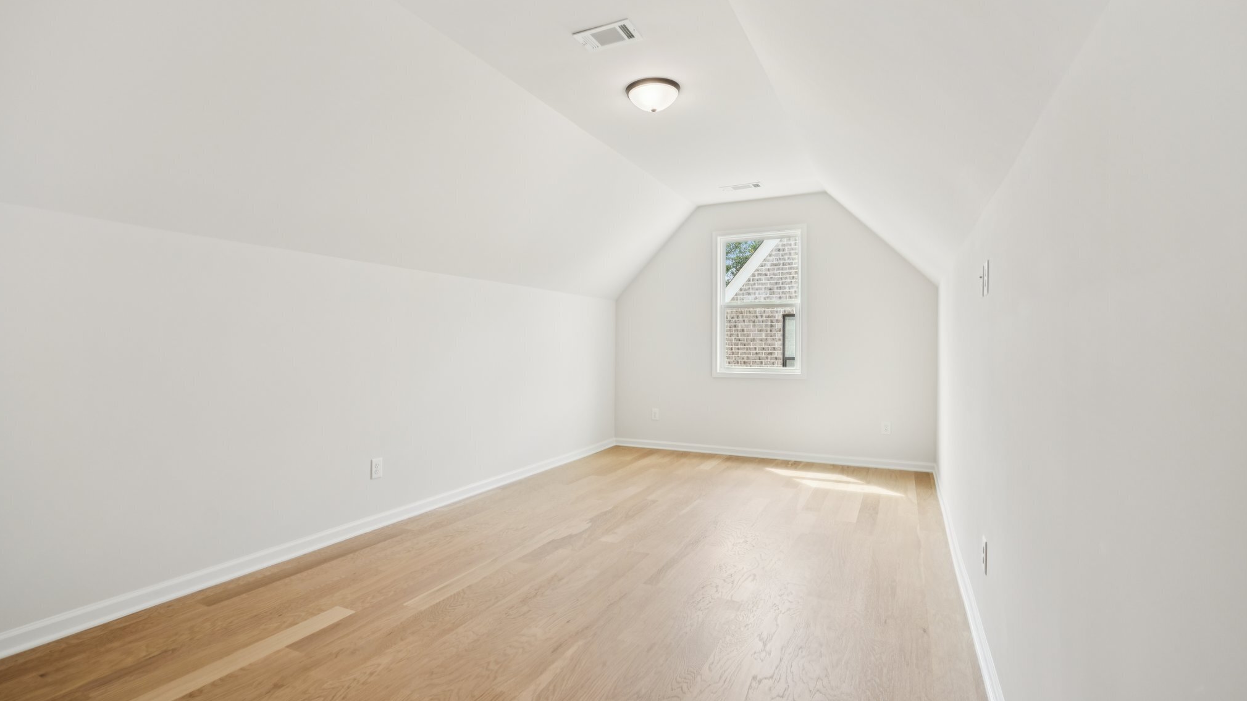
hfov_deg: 95.9
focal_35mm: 17
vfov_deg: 63.9
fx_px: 562
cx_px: 617
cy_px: 358
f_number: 5.6
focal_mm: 16
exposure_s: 1/100
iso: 400
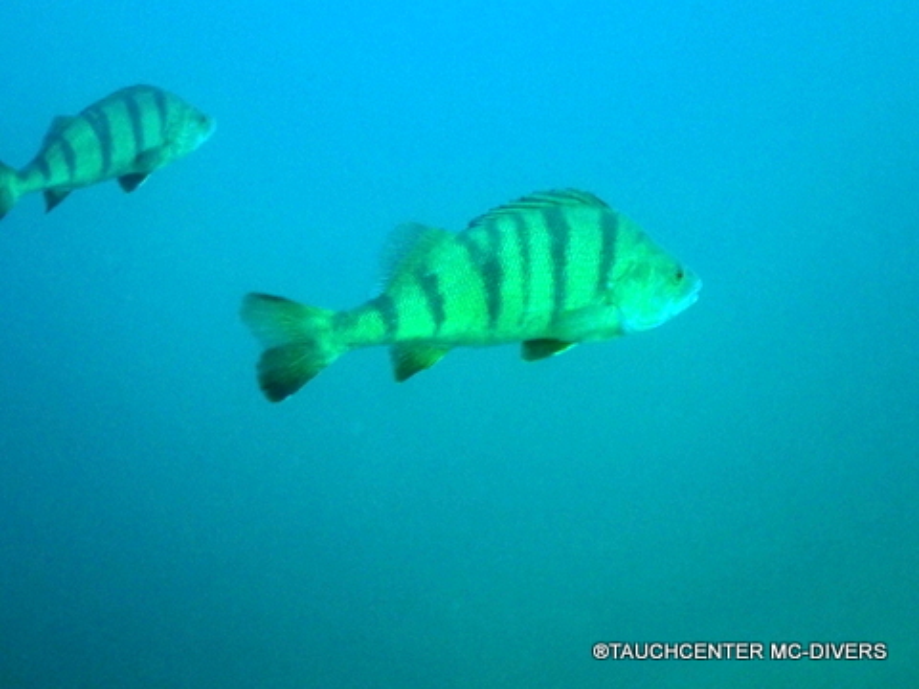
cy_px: 344
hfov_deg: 19.6
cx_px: 460
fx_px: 2655
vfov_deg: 14.8
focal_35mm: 100
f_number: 4.9
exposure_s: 1/100
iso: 800
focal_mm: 18
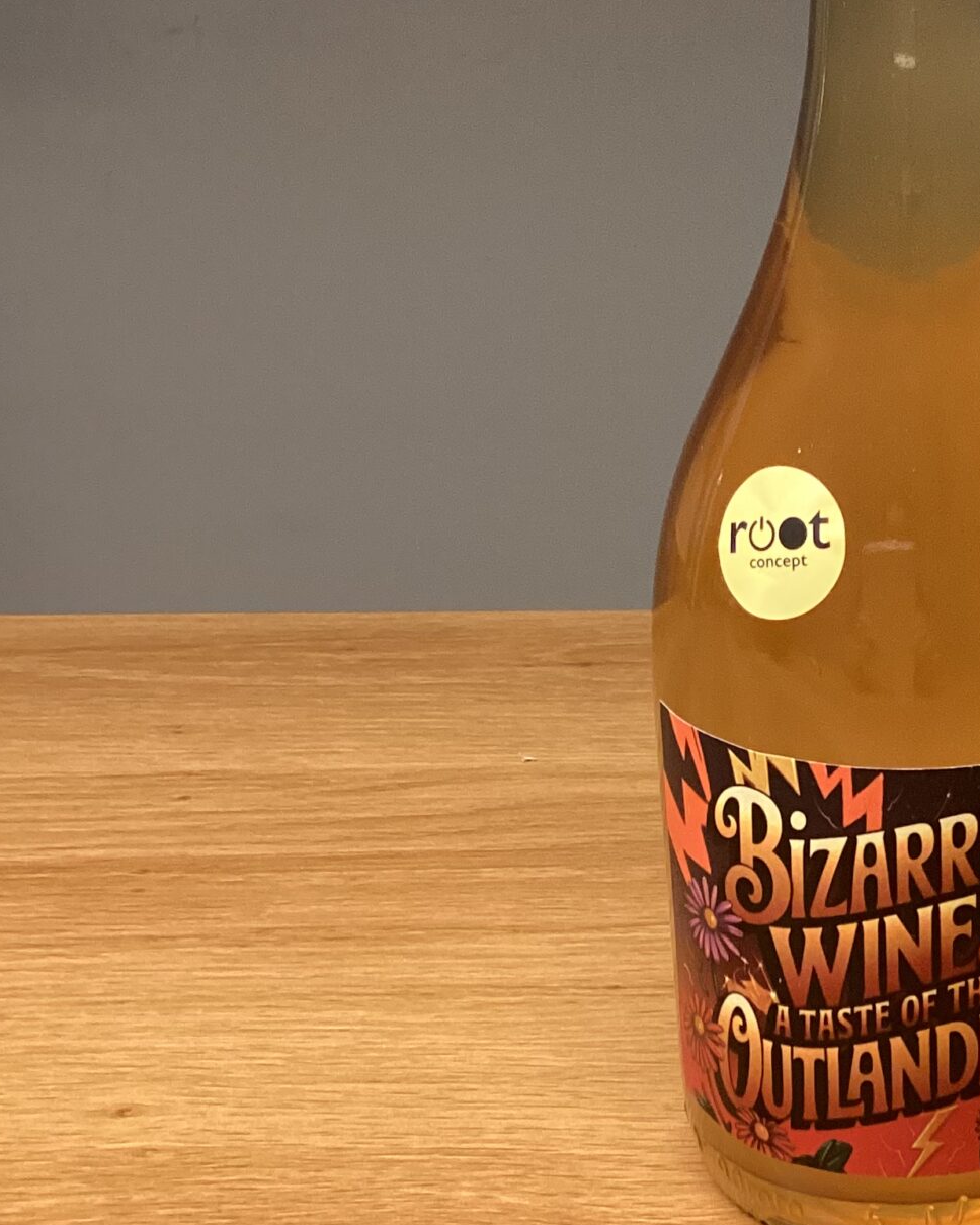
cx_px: 930
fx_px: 2320
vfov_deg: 29.4
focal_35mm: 64
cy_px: 414
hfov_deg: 23.1
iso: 320
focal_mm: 3.3
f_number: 2.4
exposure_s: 1/60
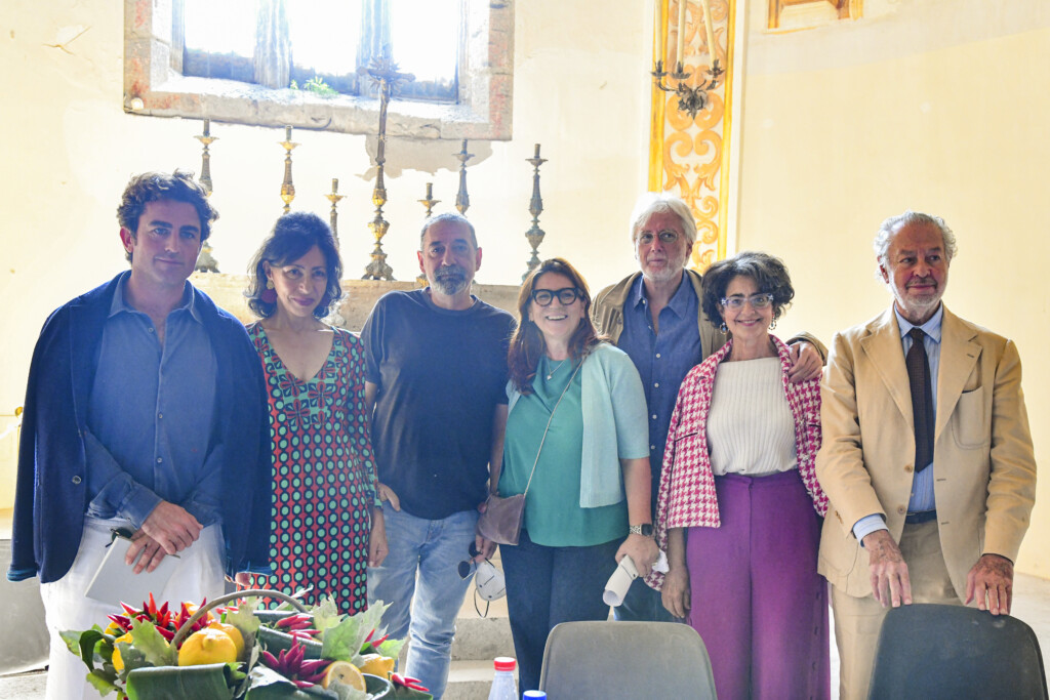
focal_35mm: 44
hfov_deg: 44.5
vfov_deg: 30.5
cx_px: 525
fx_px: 1283
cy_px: 350
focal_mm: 44
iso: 3200
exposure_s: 1/60
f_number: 8
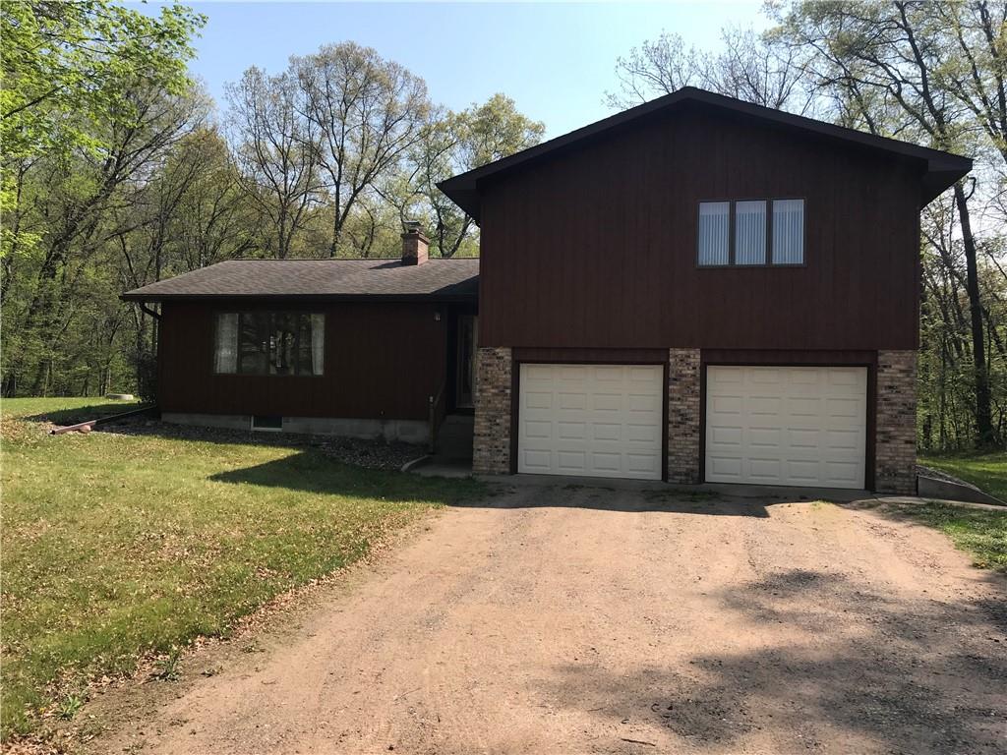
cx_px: 504
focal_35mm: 28
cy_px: 378
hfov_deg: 63.4
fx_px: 815
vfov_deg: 49.7
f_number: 1.8
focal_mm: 3.99
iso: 20
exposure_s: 1/1389
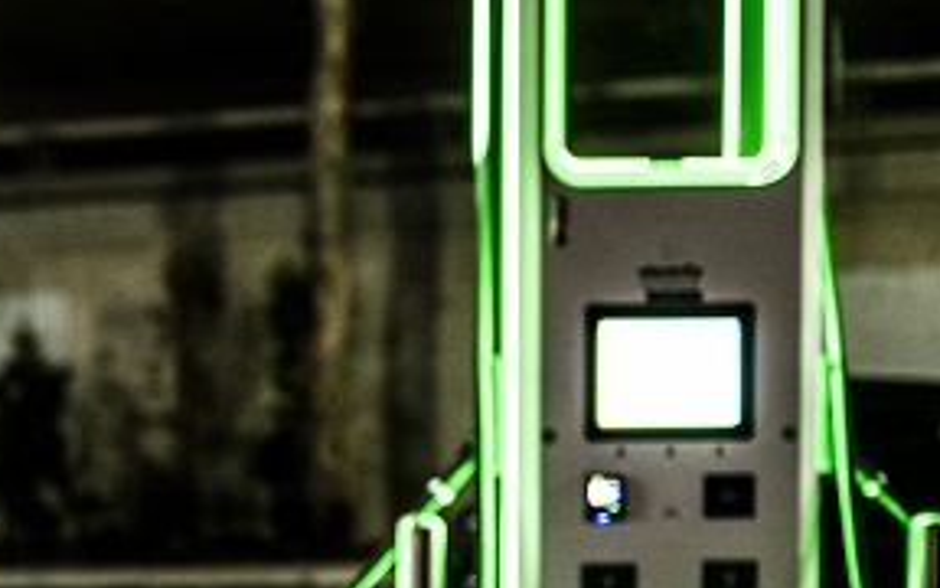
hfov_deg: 11.4
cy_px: 748
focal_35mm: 177
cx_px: -401
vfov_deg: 7.3
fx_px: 4534
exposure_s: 1/40
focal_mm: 50
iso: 320
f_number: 1.6
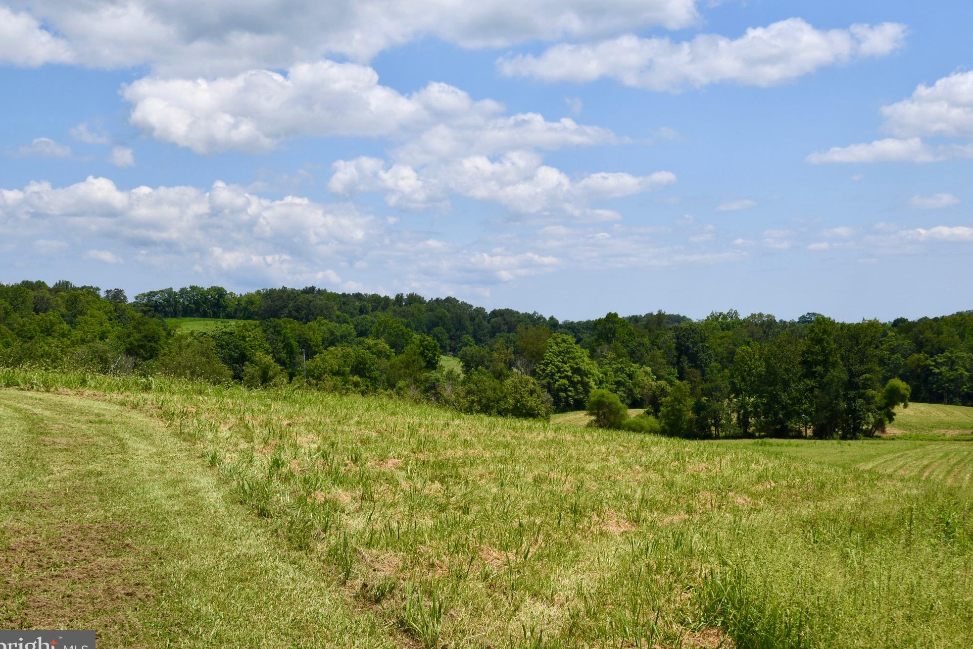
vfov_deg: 27.0
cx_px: 492
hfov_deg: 39.6
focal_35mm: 50
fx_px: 1351
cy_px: 328
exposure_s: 1/320
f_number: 9
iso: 100
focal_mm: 24
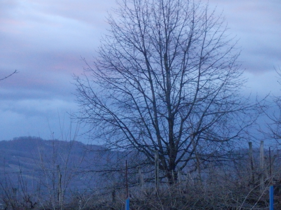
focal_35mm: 152
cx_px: 140
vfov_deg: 9.8
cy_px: 105
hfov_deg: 13.0
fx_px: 1234
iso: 2500
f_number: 5.9
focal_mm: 26.9
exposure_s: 1/50
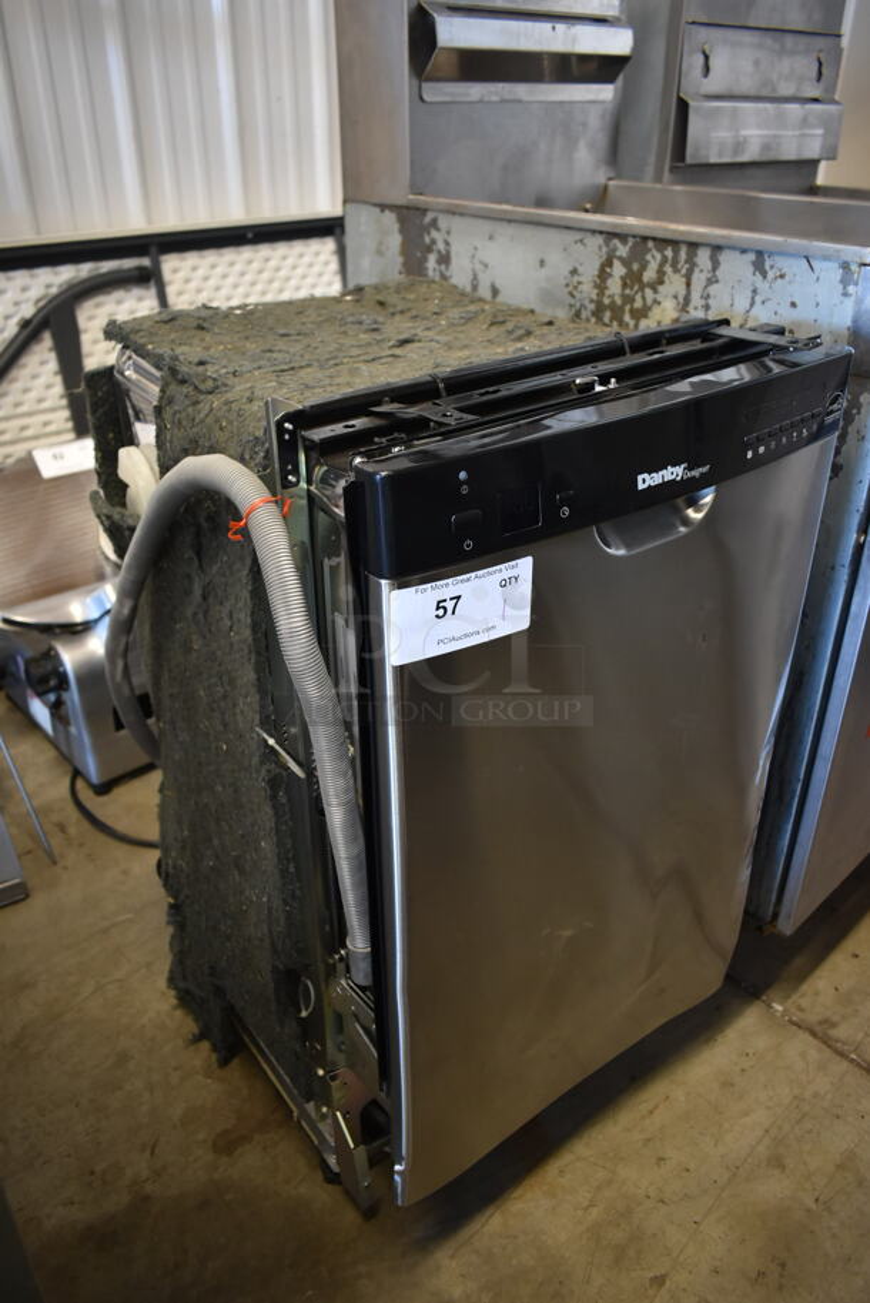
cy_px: 652
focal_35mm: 27
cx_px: 435
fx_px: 977
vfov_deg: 67.3
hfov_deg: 48.0
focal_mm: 18
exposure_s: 1/30
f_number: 3.5
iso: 900
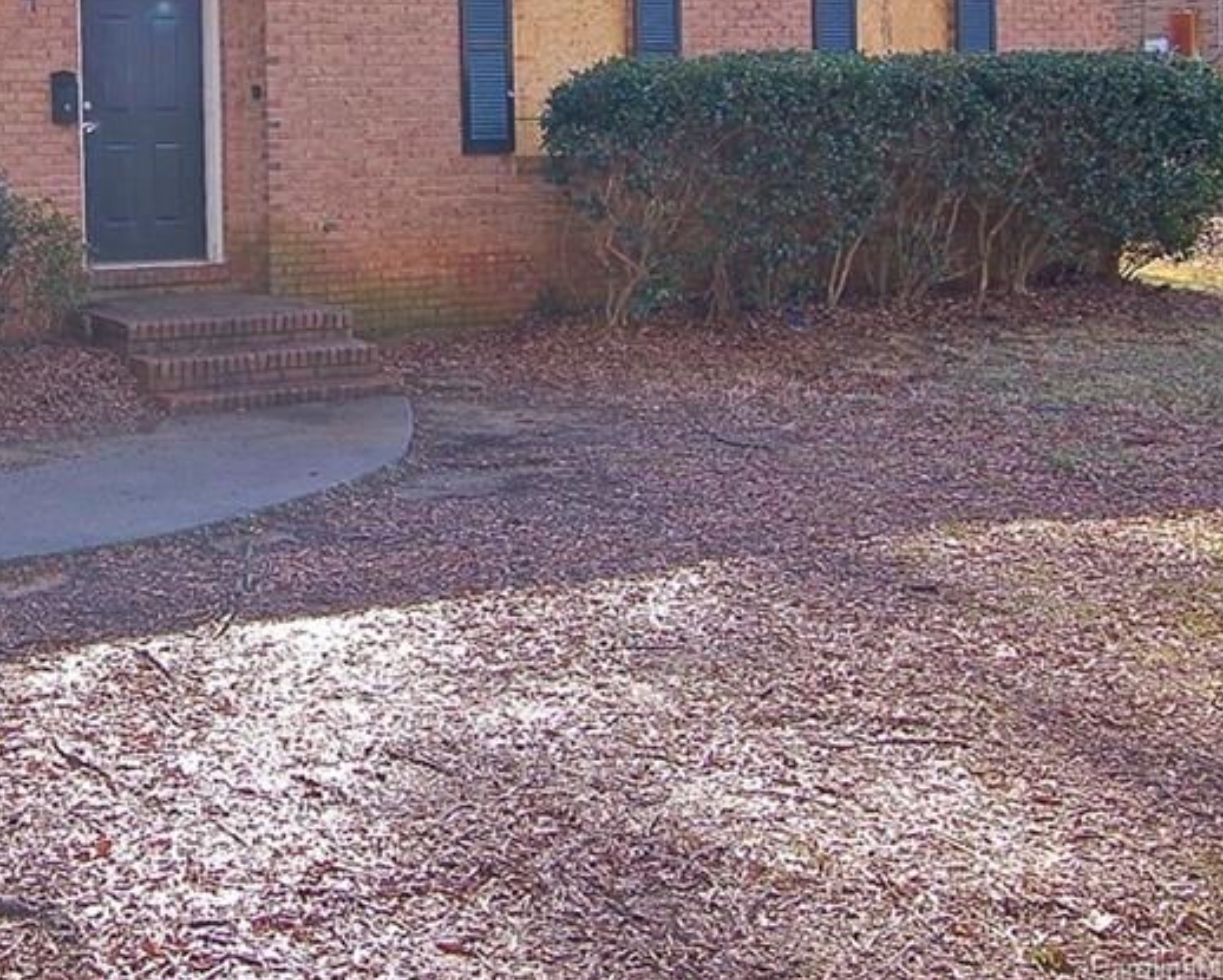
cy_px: 187
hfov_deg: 35.3
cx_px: 137
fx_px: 1811
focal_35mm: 50
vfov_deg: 29.5
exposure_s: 1/160
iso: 200
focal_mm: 18
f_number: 6.3
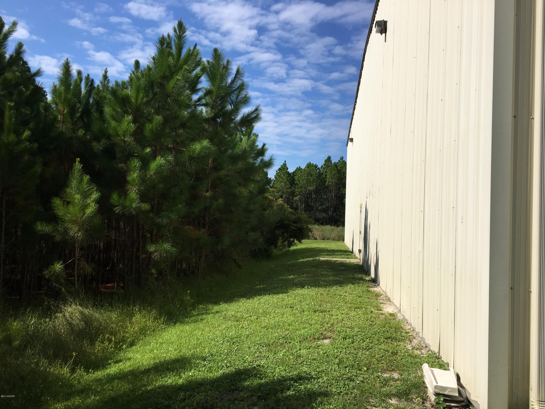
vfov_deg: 48.2
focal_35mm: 29
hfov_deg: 61.7
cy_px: 204
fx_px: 457
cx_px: 272
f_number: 2.2
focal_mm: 4.15
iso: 25
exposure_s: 1/2653
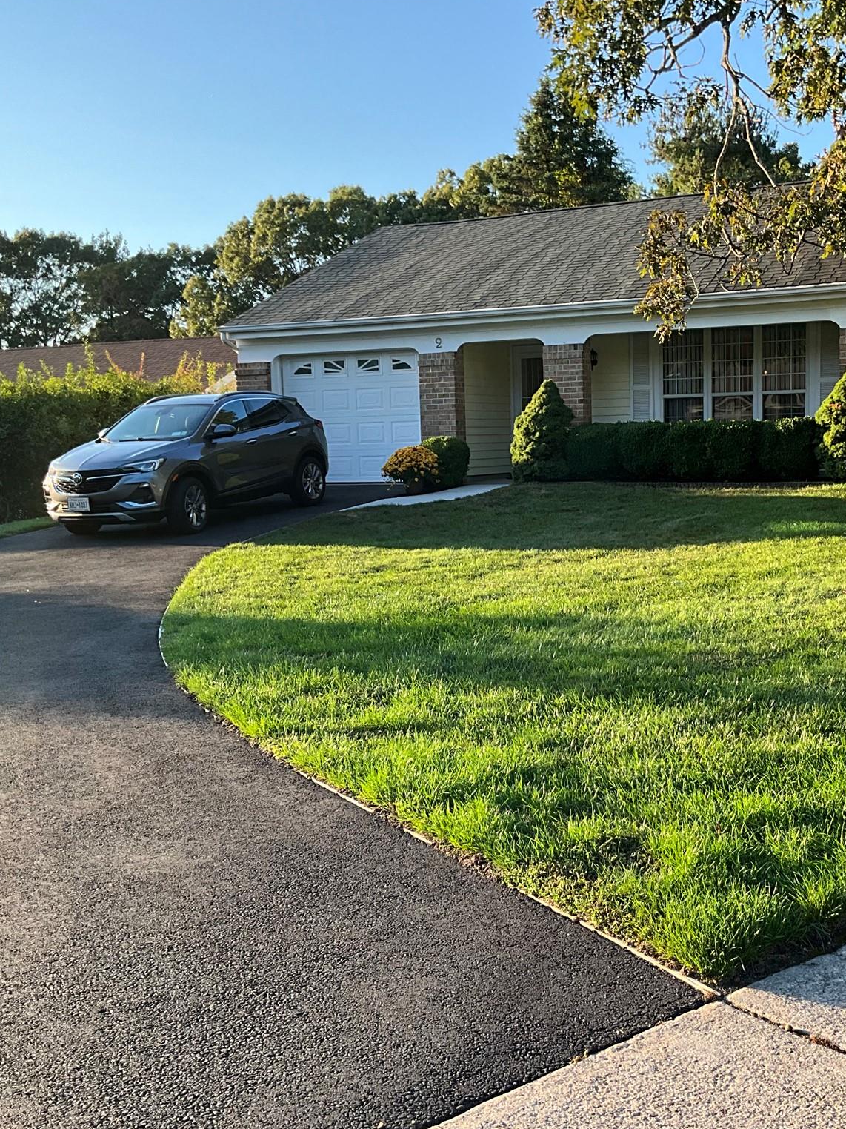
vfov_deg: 47.9
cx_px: 557
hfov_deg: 36.5
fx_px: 1271
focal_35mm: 39
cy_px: 560
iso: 25
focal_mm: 3
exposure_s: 1/221
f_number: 1.8
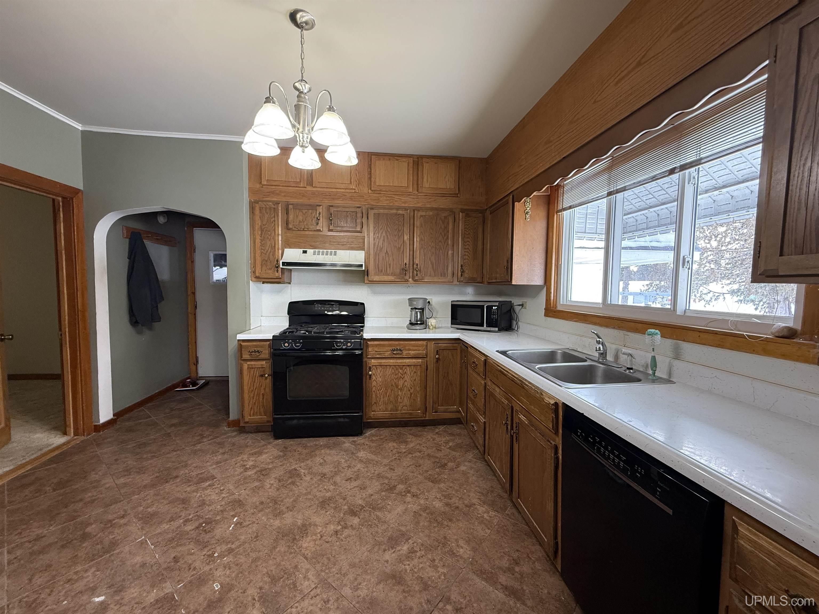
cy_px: 307
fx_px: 331
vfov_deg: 85.7
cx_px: 410
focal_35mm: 14
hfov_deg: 102.1
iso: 250
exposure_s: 1/60
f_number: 2.2
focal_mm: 2.22
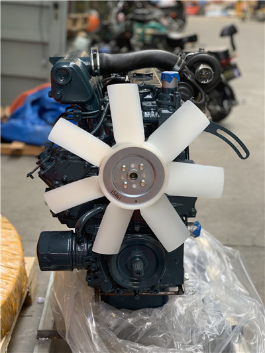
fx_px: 531
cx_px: 132
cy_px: 176
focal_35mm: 52
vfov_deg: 36.8
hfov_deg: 28.0
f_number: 2.4
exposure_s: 1/122
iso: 32
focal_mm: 6
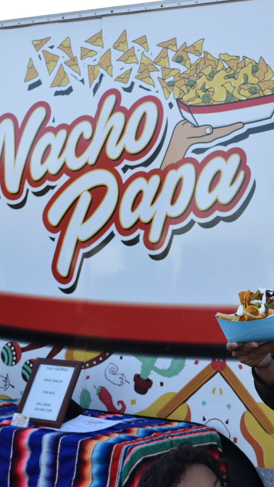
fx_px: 954
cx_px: 297
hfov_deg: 15.9
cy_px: 242
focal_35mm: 74
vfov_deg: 28.7
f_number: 8
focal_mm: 31
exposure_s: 1/250
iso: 360
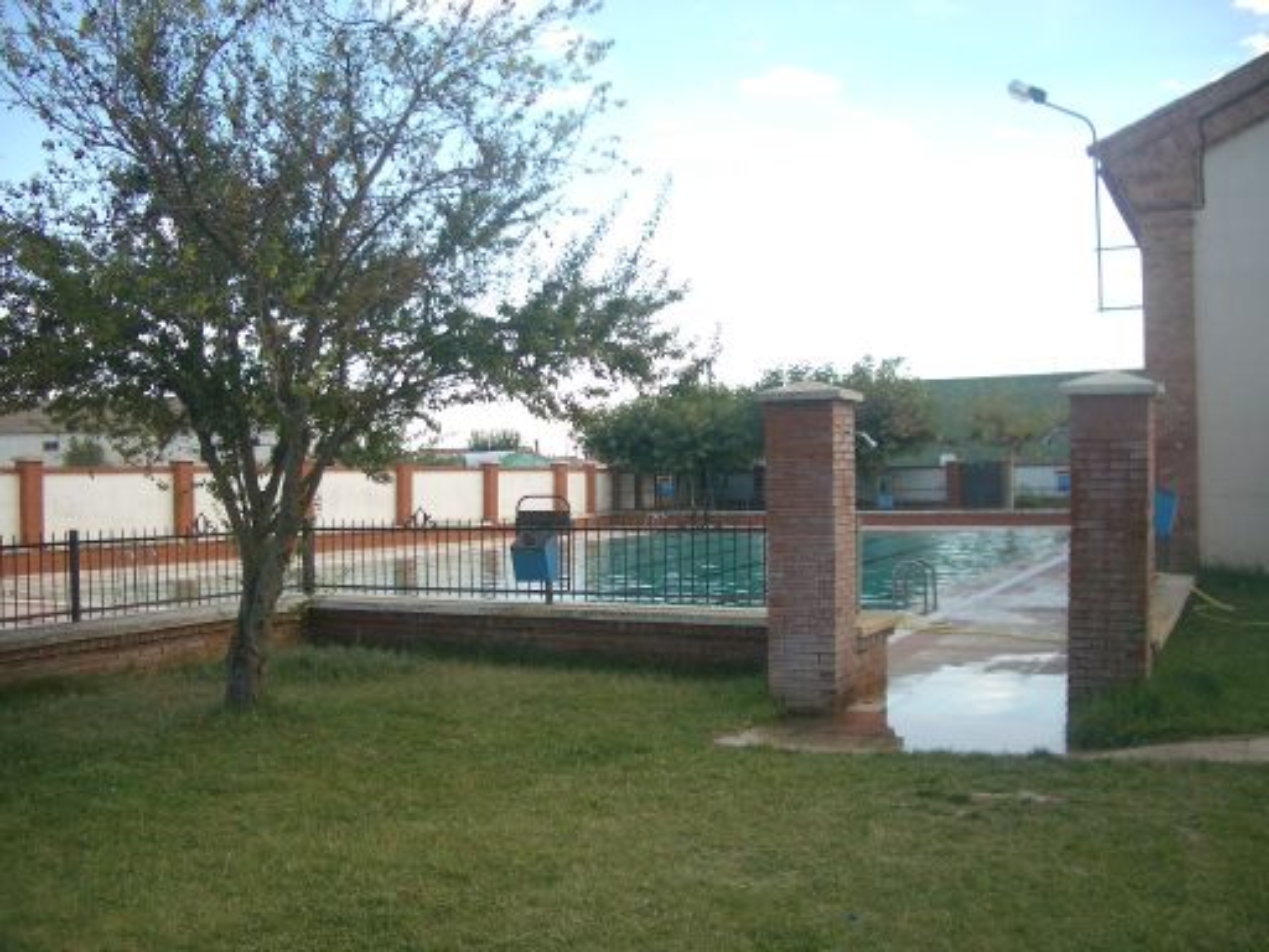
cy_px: 476
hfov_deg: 52.6
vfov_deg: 40.7
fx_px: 1283
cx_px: 634
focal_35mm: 35
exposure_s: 1/320
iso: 100
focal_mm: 5.8
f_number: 2.6
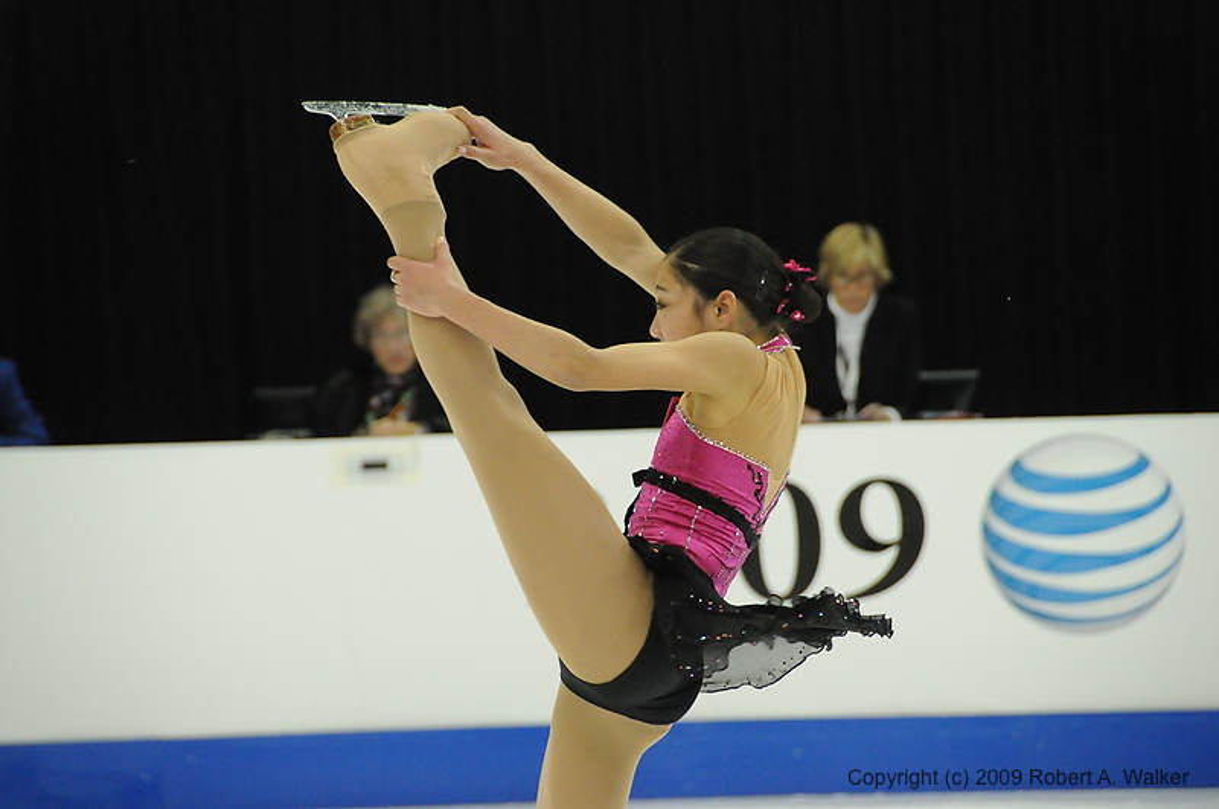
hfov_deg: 6.9
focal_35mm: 300
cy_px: 404
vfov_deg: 4.6
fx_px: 10144
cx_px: 610
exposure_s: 1/640
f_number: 5.6
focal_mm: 200
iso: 3200
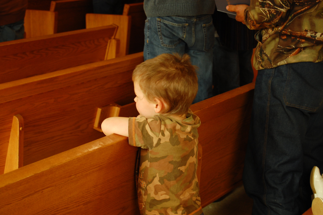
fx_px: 740
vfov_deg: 16.5
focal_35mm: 82
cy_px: 108
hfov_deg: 24.6
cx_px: 162
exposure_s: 1/30
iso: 400
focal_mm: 55
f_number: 5.6
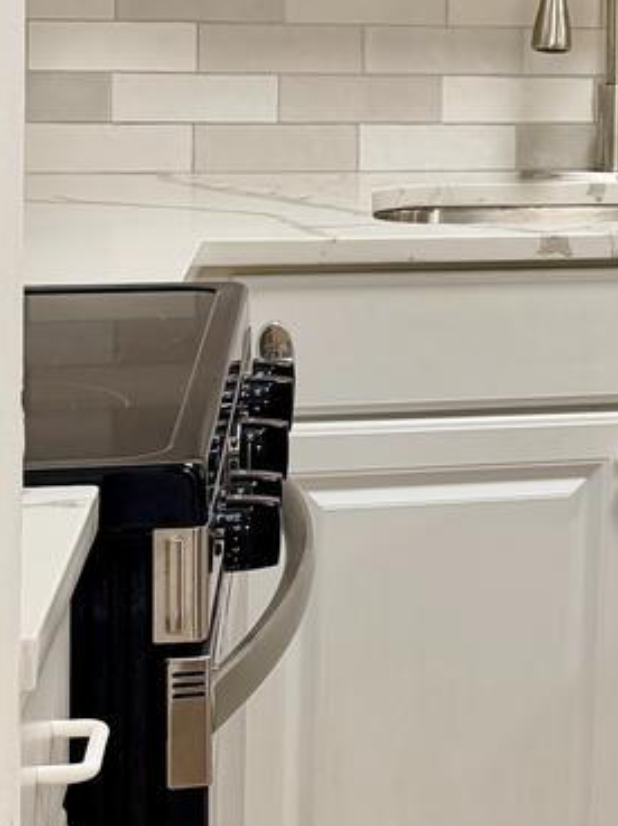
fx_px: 2385
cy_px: 69
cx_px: 1178
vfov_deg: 19.3
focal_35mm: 100
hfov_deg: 13.1
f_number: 1.78
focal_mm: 6.76
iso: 125
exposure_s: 1/120
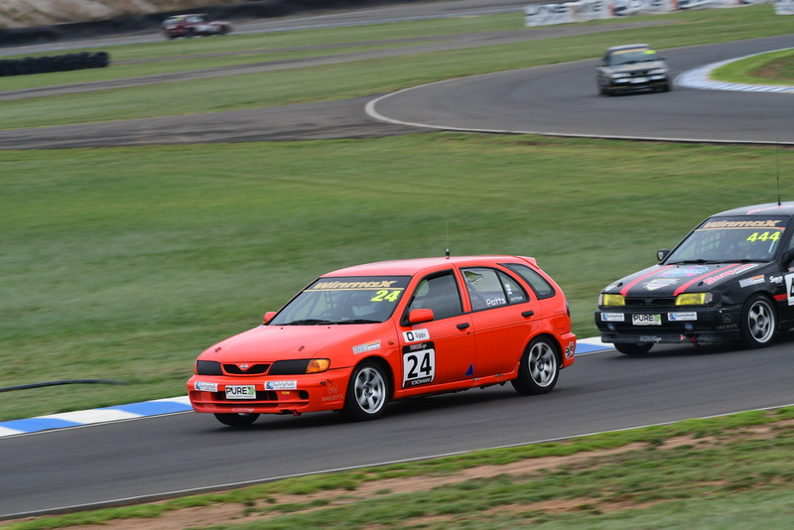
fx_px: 6619
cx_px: 397
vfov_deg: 4.6
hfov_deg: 6.9
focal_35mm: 300
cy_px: 265
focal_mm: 200
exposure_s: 1/250
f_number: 10
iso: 320
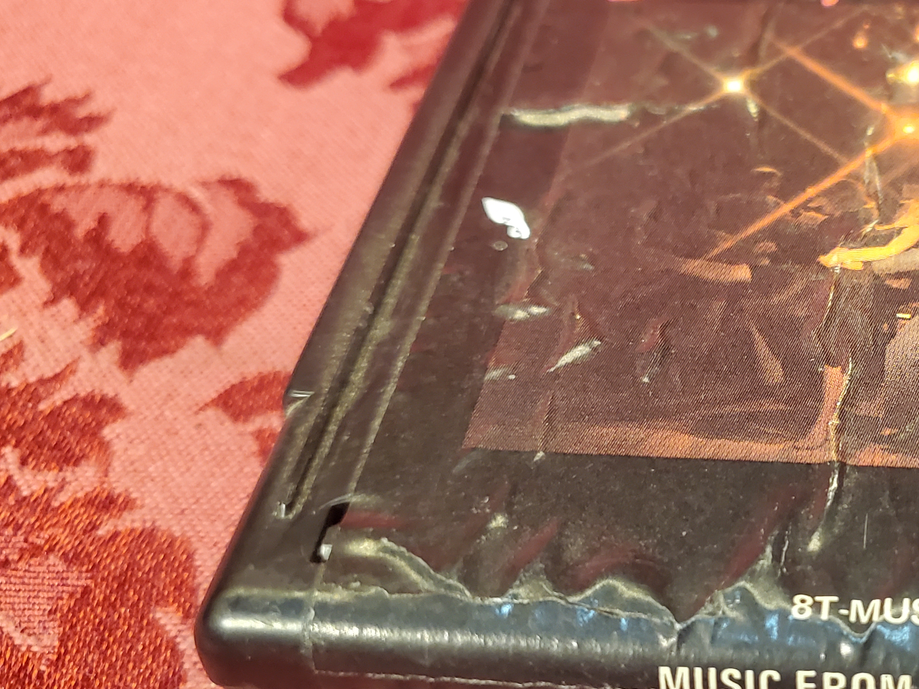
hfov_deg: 34.2
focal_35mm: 52
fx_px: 1381
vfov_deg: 28.0
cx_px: 875
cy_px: 396
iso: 200
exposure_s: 1/60
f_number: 1.5
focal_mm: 4.3
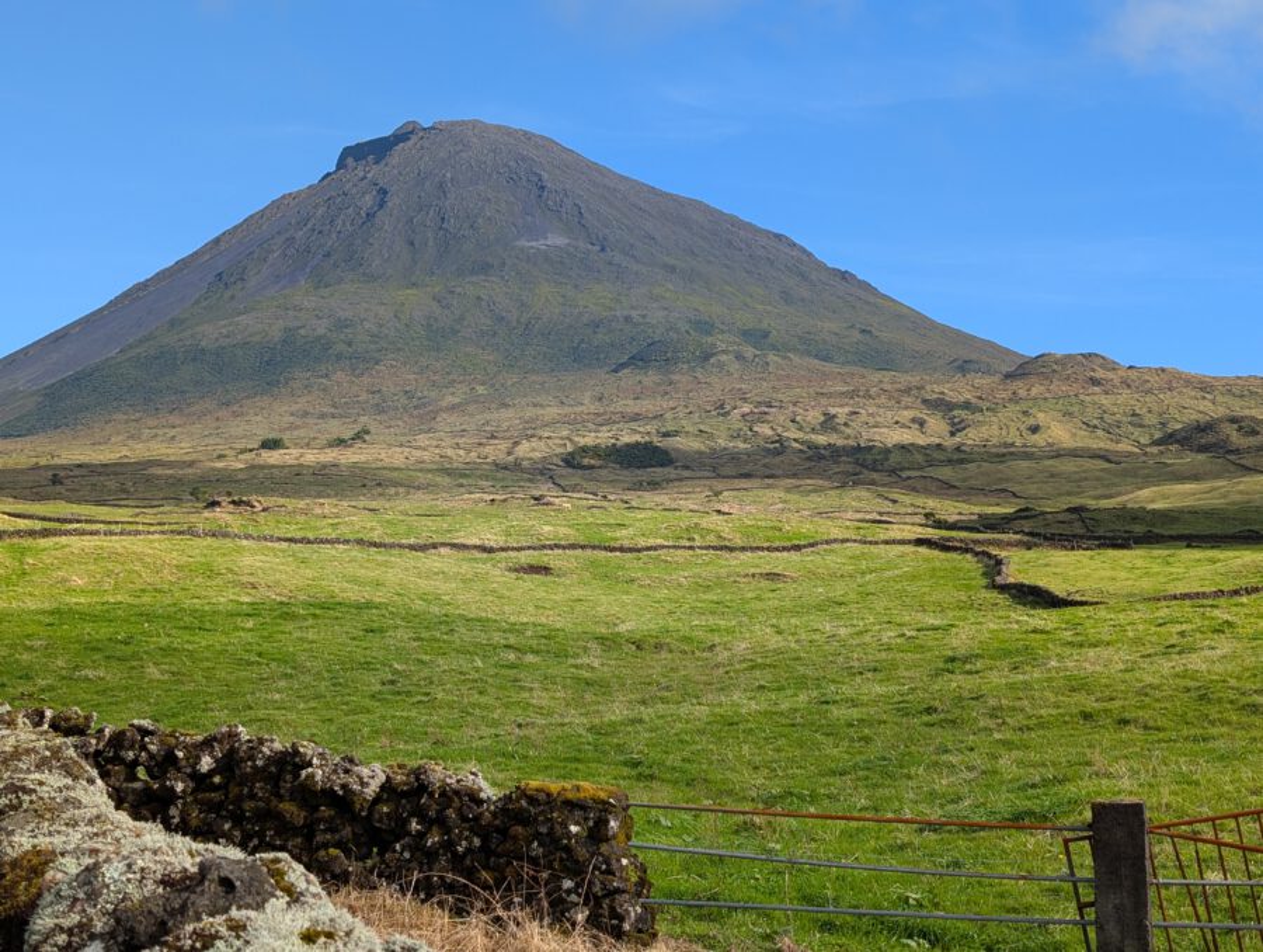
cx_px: 632
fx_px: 1791
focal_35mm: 49
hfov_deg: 38.9
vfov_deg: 29.8
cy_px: 476
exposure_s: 1/806
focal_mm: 6.9
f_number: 1.68
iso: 21
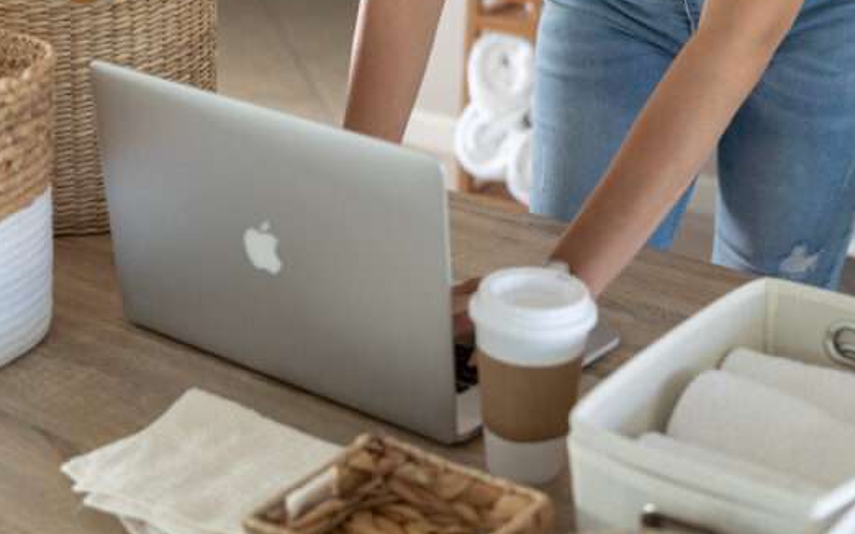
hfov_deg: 27.5
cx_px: 359
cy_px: 161
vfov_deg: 17.3
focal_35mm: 75
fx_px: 1747
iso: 500
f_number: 2.8
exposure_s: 1/160
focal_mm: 50
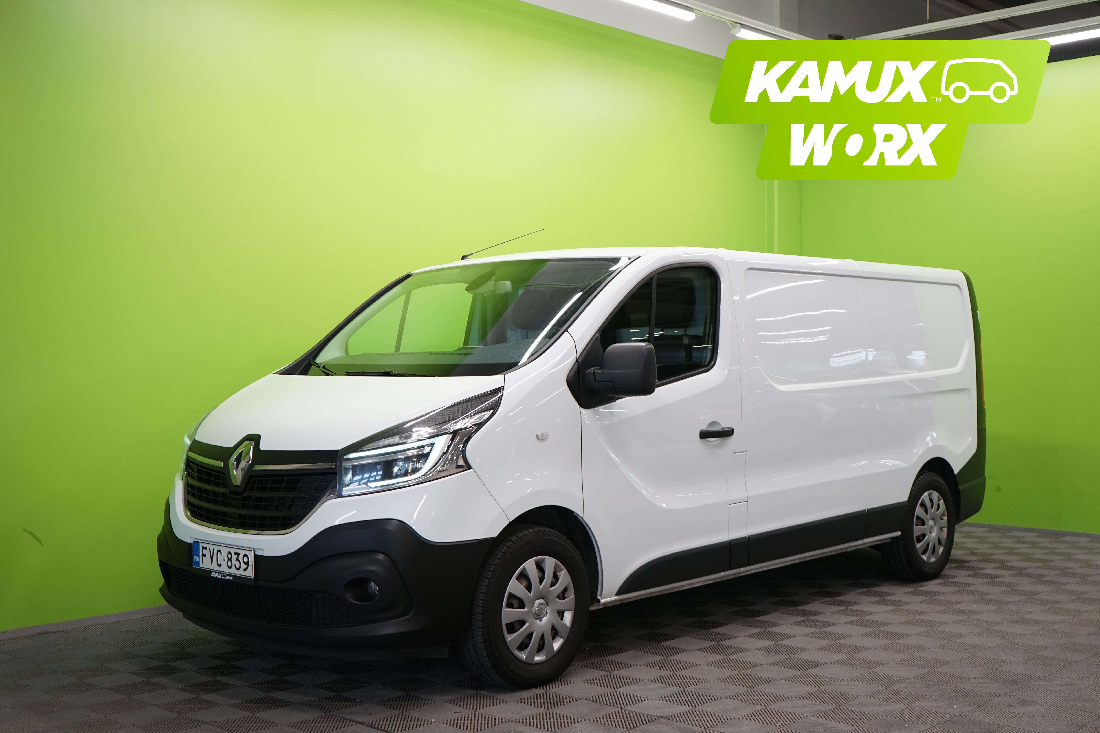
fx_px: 1222
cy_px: 366
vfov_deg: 33.4
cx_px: 550
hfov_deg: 48.5
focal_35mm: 40
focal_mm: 40
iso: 640
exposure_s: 1/50
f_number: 6.3
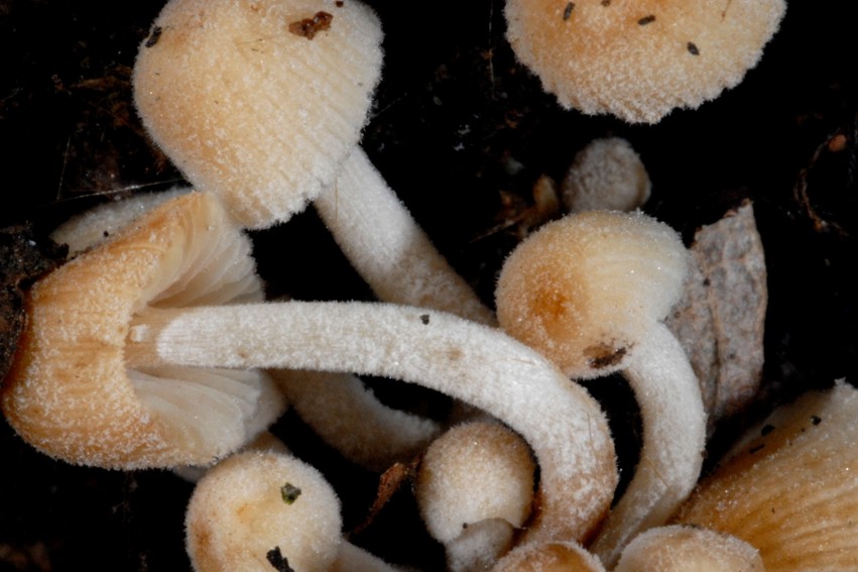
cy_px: 286
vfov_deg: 8.7
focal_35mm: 158
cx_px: 429
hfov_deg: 13.0
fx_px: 3753
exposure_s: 1/250
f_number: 22
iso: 800
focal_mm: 105
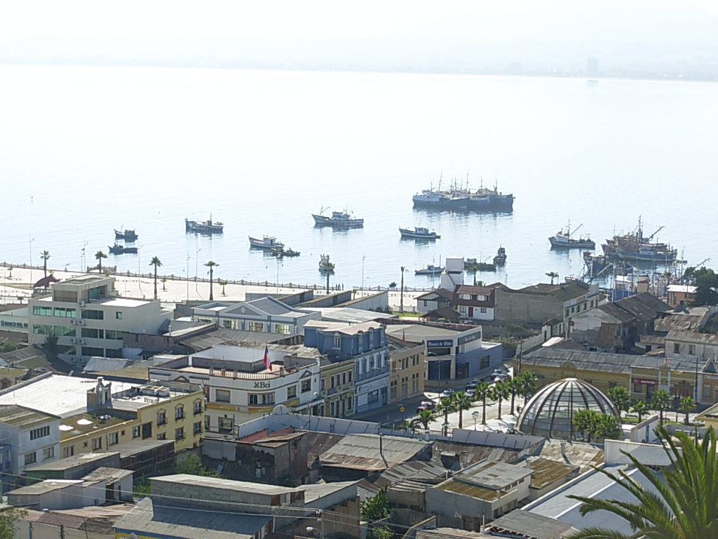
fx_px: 1846
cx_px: 359
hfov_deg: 22.0
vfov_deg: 16.6
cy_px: 270
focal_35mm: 89
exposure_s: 1/724
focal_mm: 14.7
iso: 50
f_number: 3.8
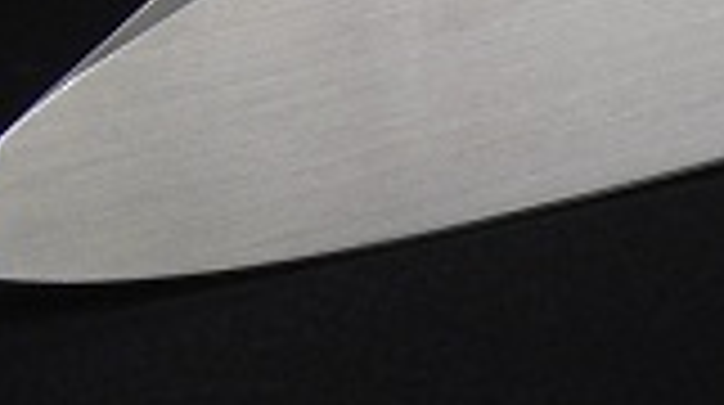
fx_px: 3355
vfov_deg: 6.8
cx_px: 1300
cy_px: -243
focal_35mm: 175
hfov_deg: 11.4
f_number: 3.9
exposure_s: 1/30
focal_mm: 5
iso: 320
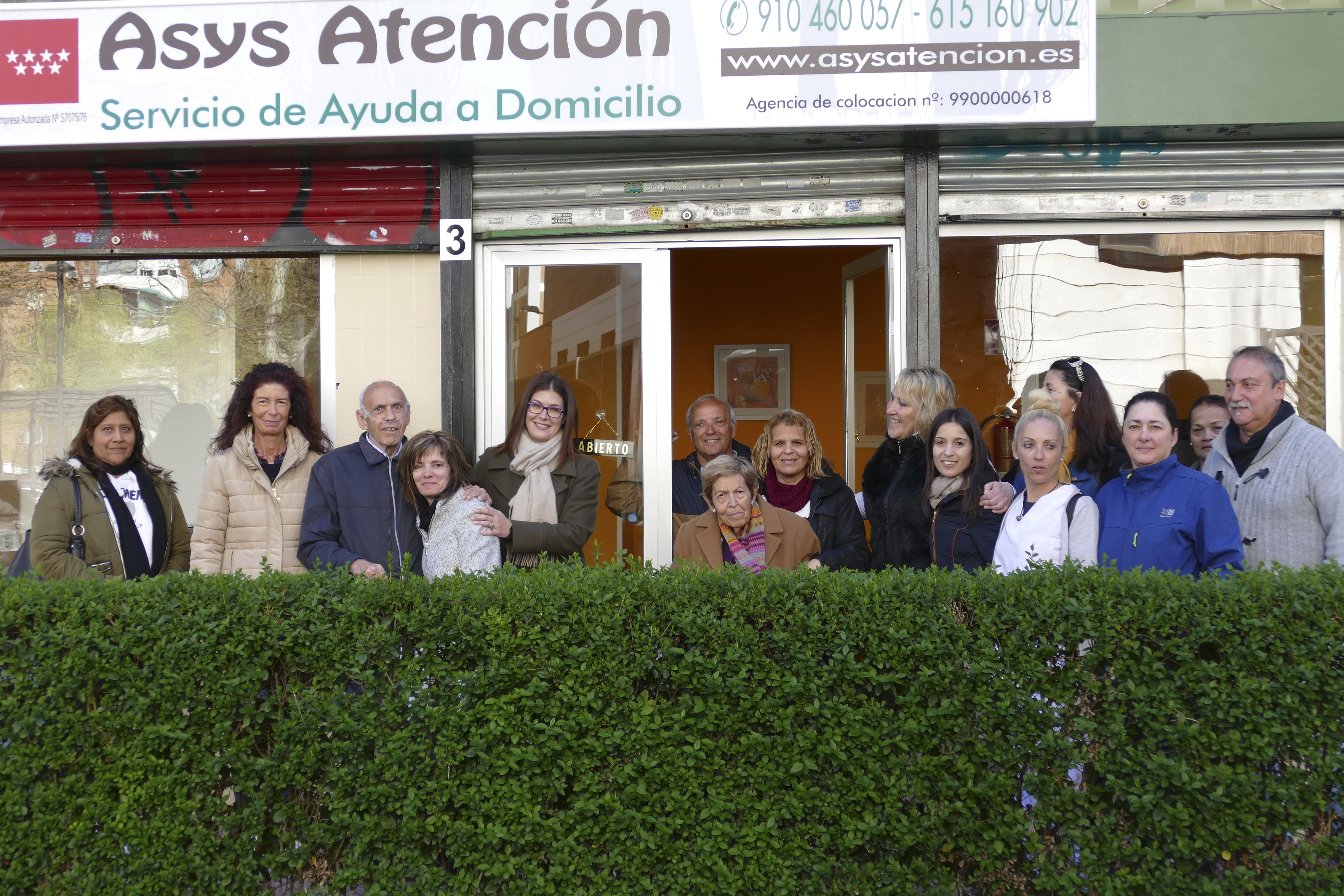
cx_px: 672
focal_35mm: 51
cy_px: 448
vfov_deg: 26.5
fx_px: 1904
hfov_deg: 38.9
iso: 125
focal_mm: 18.77
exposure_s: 1/125
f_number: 3.4
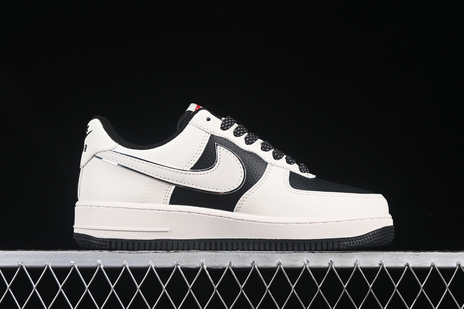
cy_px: 154
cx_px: 232
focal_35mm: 75
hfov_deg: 27.0
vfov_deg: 18.2
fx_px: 967
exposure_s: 1/80
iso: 160
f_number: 7.1
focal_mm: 50
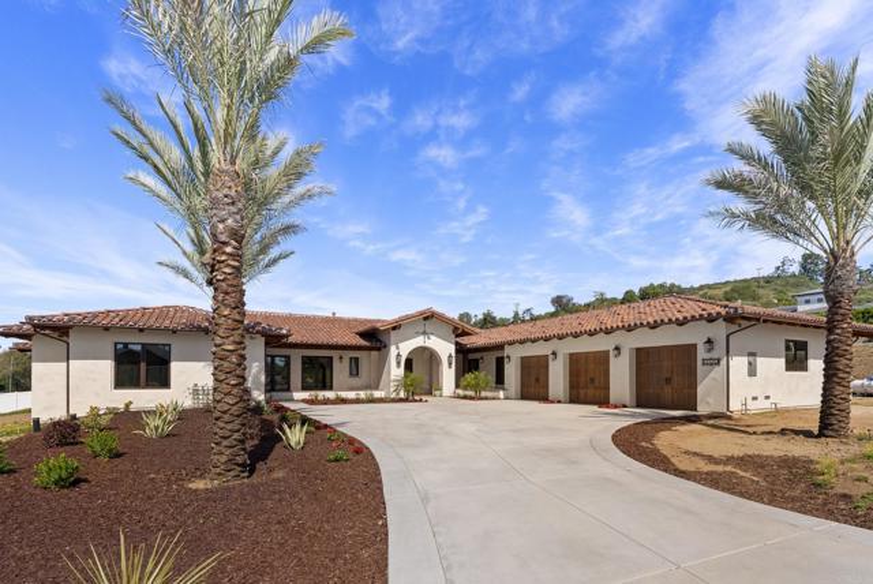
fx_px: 388
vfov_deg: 73.9
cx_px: 436
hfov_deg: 96.7
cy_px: 292
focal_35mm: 16
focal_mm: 16
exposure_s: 1/640
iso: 500
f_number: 8
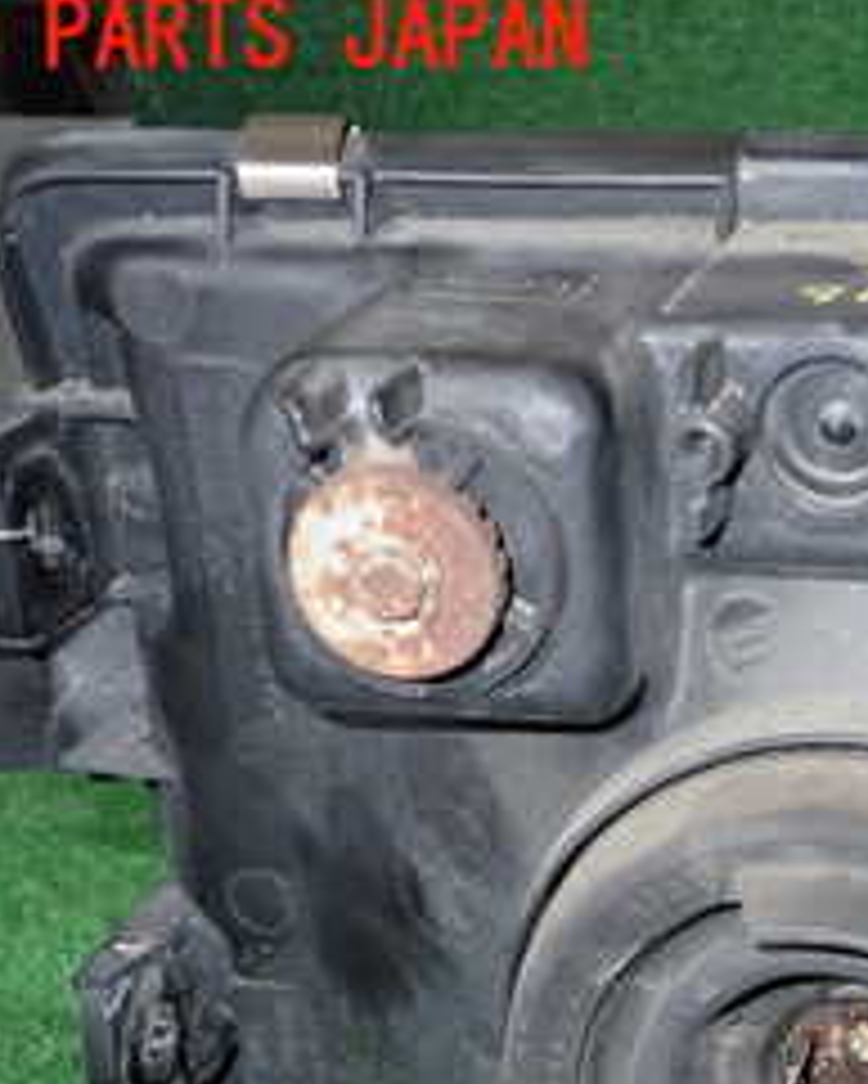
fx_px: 2343
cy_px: 994
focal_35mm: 73
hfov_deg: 19.4
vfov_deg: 25.2
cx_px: 1120
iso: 250
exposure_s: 1/30
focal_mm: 5.4
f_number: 6.3
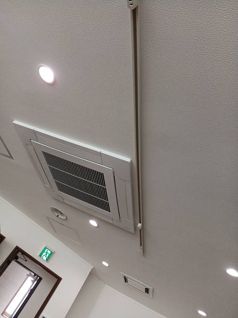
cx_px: 119
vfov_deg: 65.3
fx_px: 248
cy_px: 159
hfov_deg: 51.3
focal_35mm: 27
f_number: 1.9
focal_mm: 3.58
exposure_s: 1/99.9
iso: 64
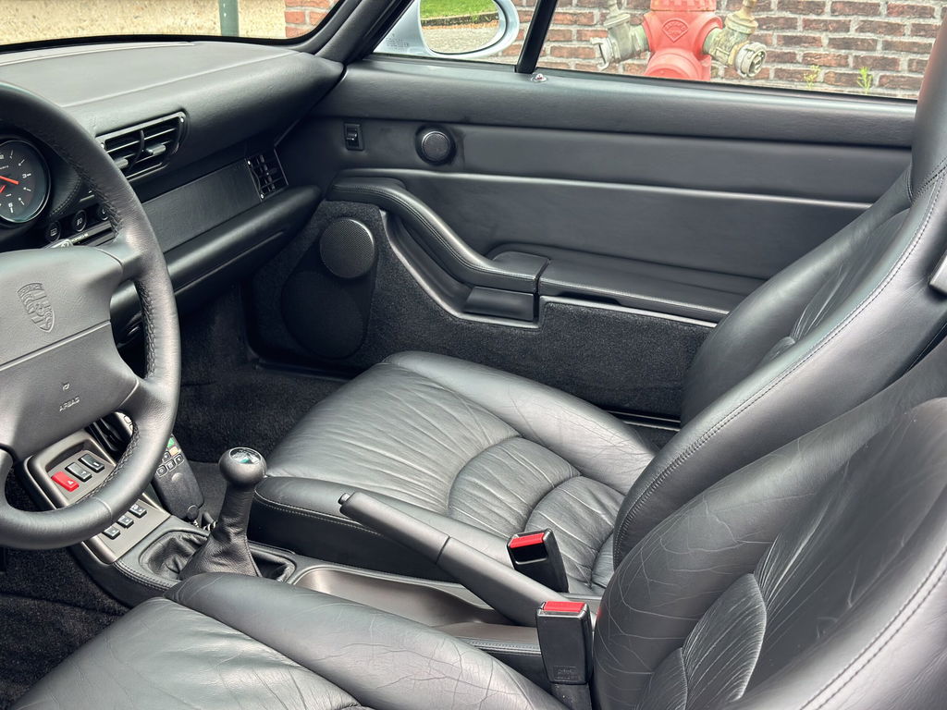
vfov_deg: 30.3
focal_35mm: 48
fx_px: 1313
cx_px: 474
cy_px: 355
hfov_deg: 39.7
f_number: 1.78
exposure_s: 1/214
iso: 80
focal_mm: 6.86
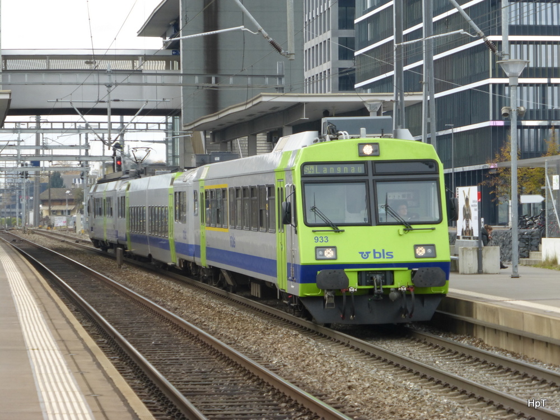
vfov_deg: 10.2
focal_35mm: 145
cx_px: 280
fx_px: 2346
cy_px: 210
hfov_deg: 13.6
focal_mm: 25.9
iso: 100
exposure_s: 1/125
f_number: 5.4
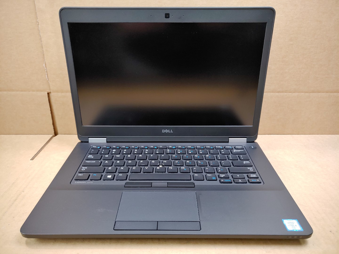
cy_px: 127
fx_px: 255
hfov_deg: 67.3
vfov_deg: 53.1
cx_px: 170
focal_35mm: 26
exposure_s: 1/60
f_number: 1.8
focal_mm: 4.36
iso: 50
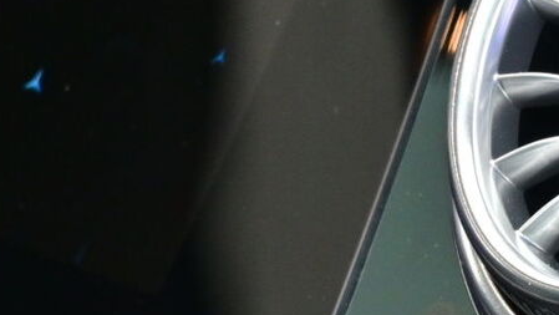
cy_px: 82
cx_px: 641
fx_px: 4982
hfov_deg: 6.4
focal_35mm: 336
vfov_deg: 3.6
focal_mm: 50
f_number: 6.3
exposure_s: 1/80
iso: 800
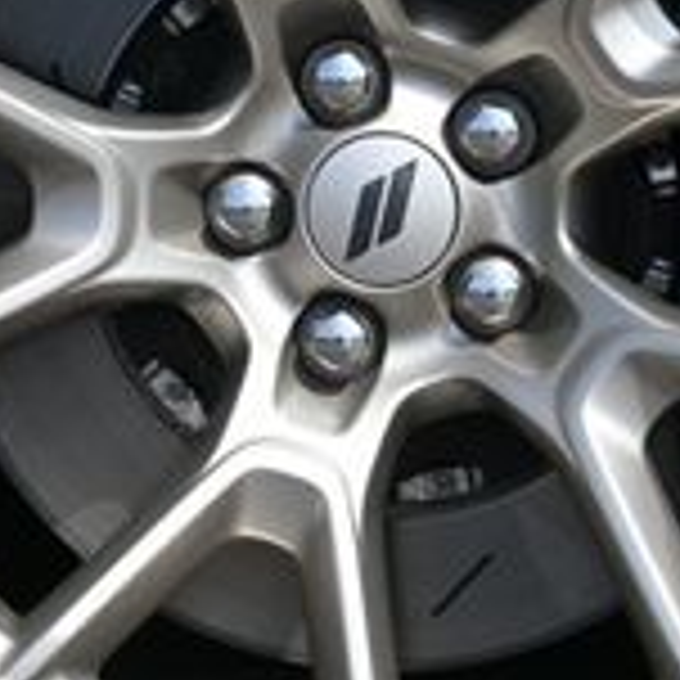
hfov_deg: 7.9
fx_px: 4930
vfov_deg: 7.9
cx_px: 374
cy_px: 207
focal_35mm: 222
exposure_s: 1/250
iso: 100
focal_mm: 41
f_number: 5.6
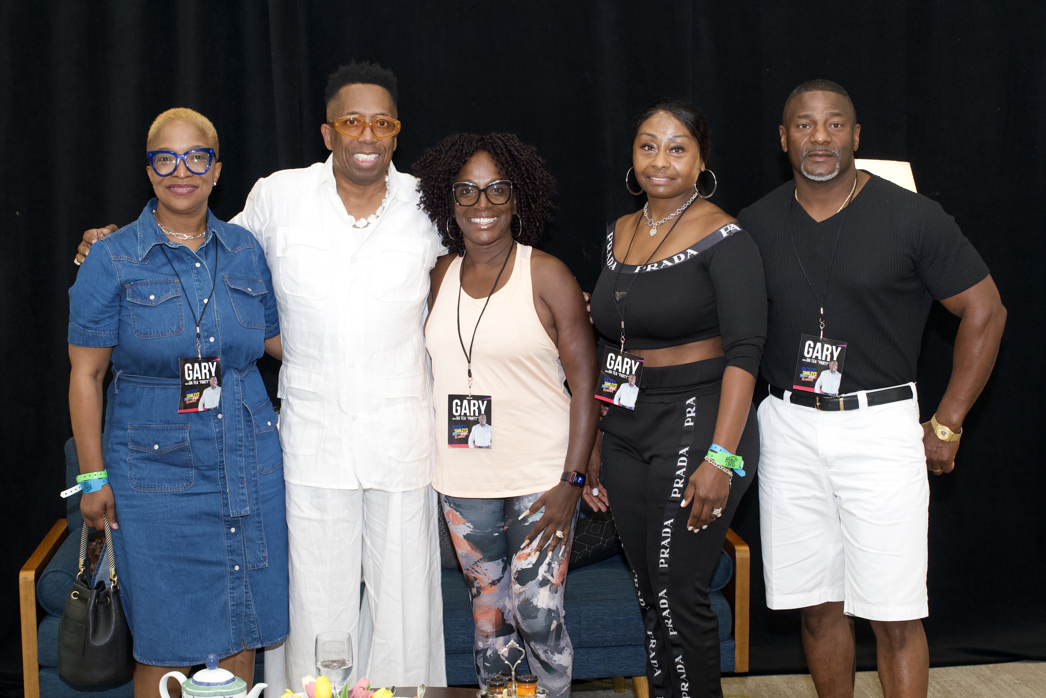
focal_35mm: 52
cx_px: 523
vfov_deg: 26.0
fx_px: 1511
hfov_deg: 38.2
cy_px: 349
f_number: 4.5
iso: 2000
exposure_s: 1/250
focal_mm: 35
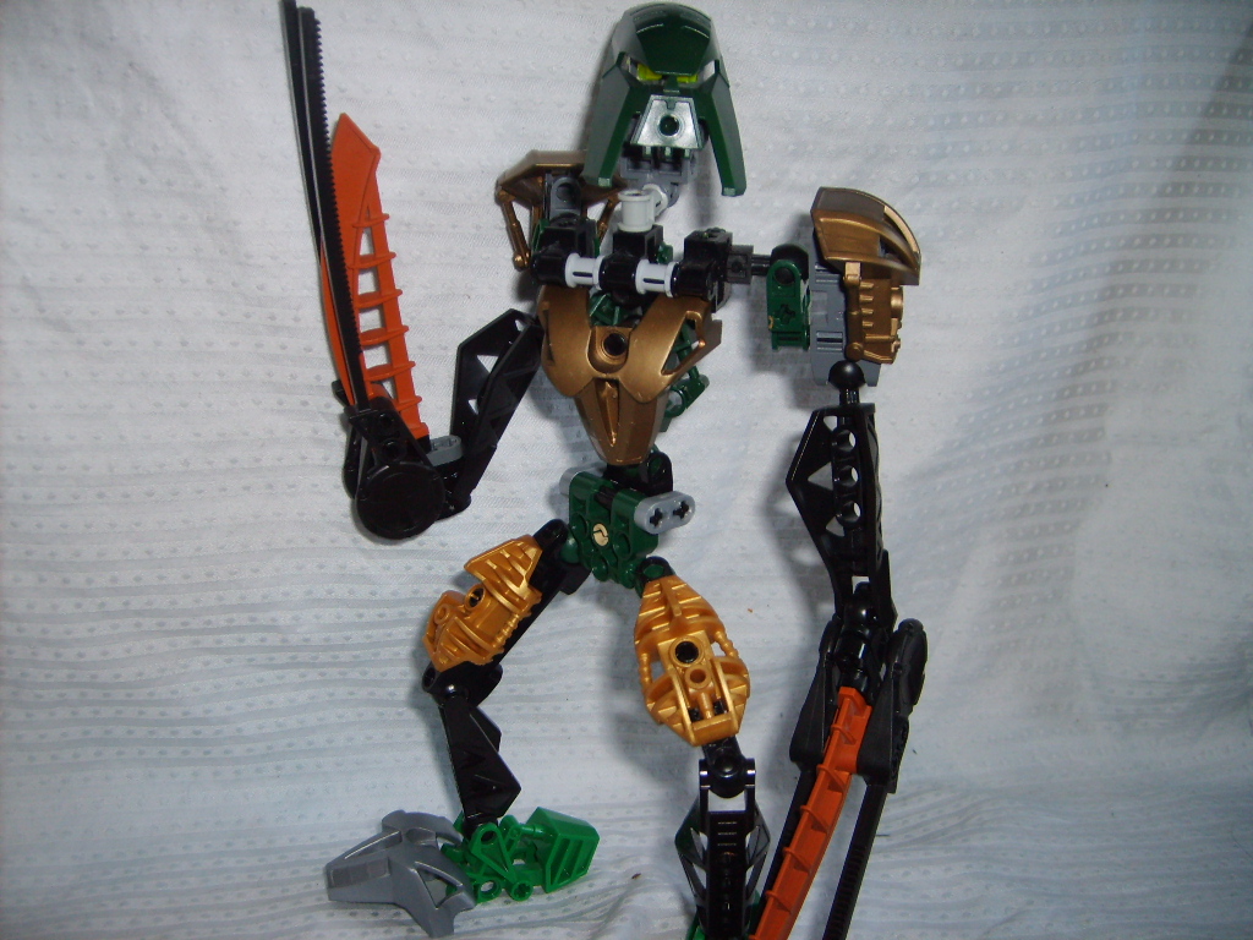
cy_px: 470
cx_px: 626
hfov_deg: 52.6
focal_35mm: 35
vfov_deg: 40.7
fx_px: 1267
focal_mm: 5.8
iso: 100
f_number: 2.8
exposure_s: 1/45
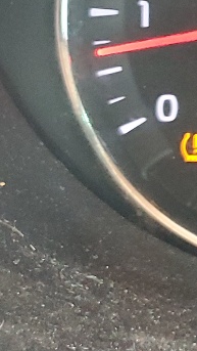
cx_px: 735
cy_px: 17
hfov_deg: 7.3
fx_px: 1226
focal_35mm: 132
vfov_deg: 16.0
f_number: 1.5
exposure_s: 1/60.2
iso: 202
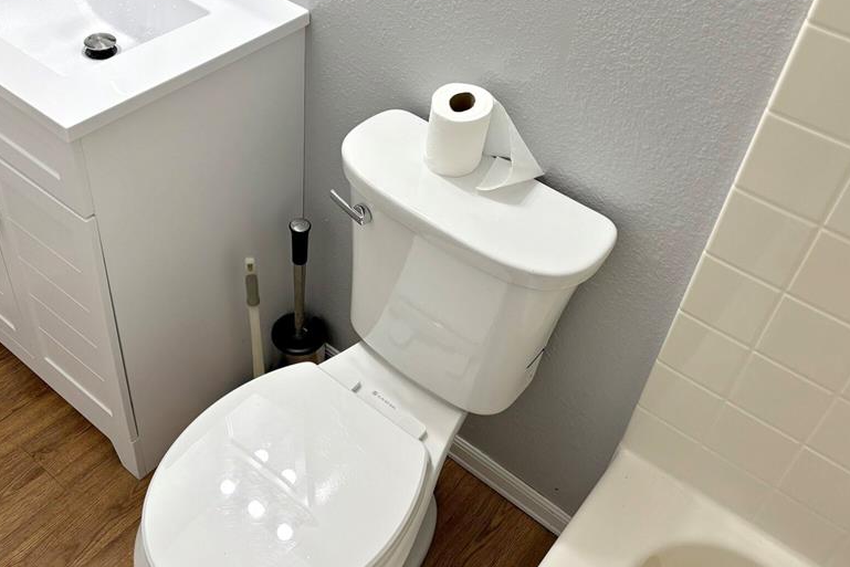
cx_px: 384
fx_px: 850
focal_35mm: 36
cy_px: 230
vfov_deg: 36.8
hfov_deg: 53.0
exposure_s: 1/120
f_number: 1.6
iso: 125
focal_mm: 5.96
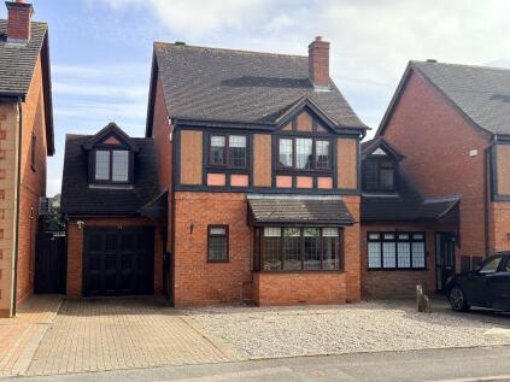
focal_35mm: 40
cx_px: 255
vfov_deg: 35.9
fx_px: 589
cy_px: 191
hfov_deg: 46.8
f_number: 1.78
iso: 80
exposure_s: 1/2545
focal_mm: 6.76
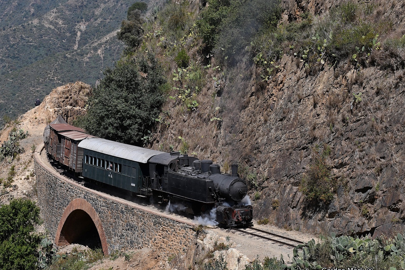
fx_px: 945
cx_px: 153
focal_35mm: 84
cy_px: 120
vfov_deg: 16.3
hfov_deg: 24.1
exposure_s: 1/800
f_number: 8
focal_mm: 45
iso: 200
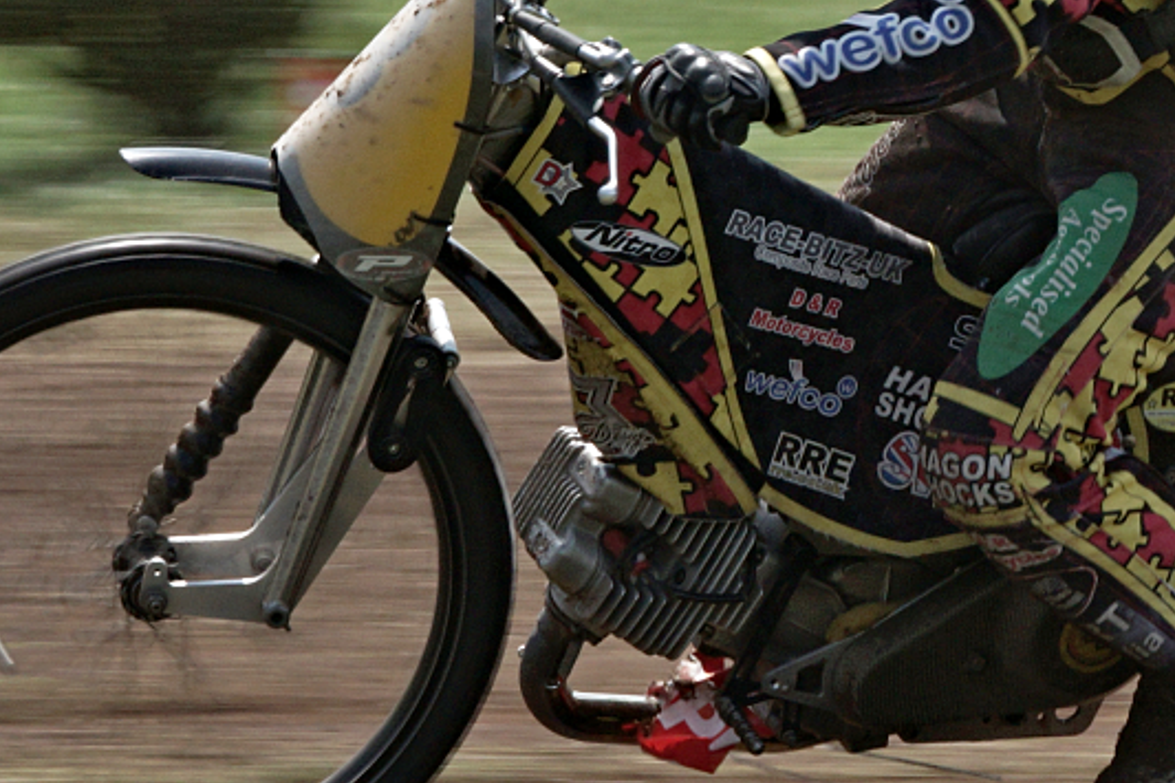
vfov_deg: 1.6
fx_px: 27570
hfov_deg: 2.4
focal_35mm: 845
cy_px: 159
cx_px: 1199
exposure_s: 1/250
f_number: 16
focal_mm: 250
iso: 200
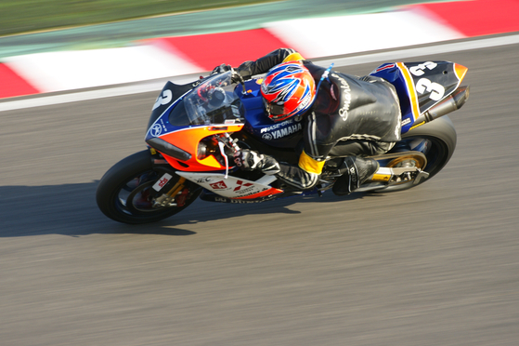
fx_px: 9898
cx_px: 240
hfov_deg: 3.0
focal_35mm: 687
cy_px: 168
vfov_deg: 2.0
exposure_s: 1/250
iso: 200
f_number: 8
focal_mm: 400
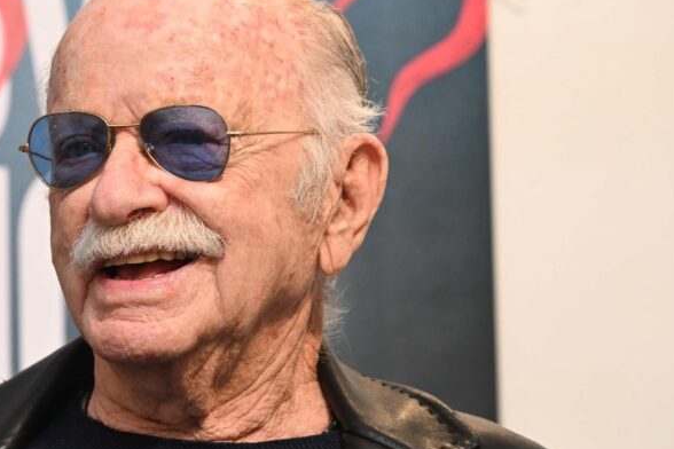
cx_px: 94
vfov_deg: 6.8
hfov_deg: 10.2
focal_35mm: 201
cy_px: 251
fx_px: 3763
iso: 1400
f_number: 5
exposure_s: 1/250
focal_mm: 101
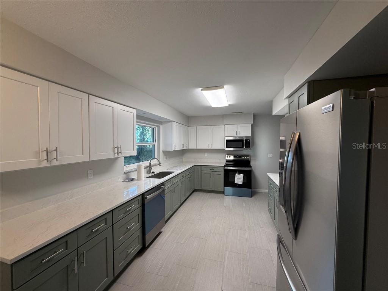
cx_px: 194
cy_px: 146
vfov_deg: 85.7
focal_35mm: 14
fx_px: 157
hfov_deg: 102.1
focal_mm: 2.22
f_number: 2.2
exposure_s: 1/120
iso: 125
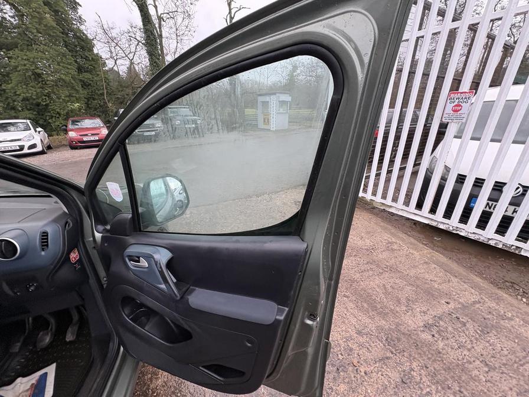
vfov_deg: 85.7
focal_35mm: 14
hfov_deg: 102.1
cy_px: 198
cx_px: 264
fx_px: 214
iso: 125
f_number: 2.2
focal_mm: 2.22
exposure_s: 1/99
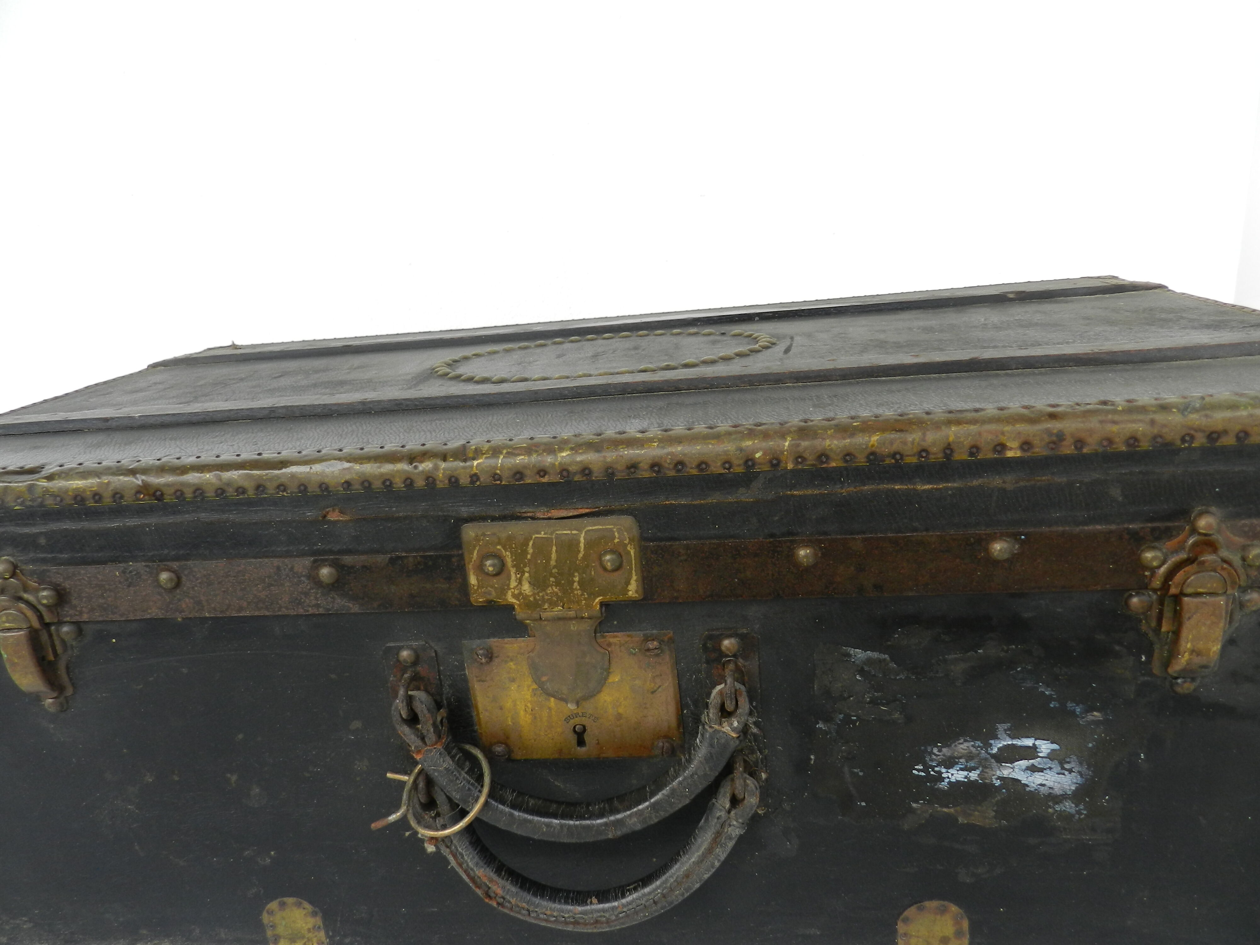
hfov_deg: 73.9
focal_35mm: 23
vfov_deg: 58.9
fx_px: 837
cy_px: 472
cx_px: 630
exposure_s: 1/320
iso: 160
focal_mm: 4
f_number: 3.4
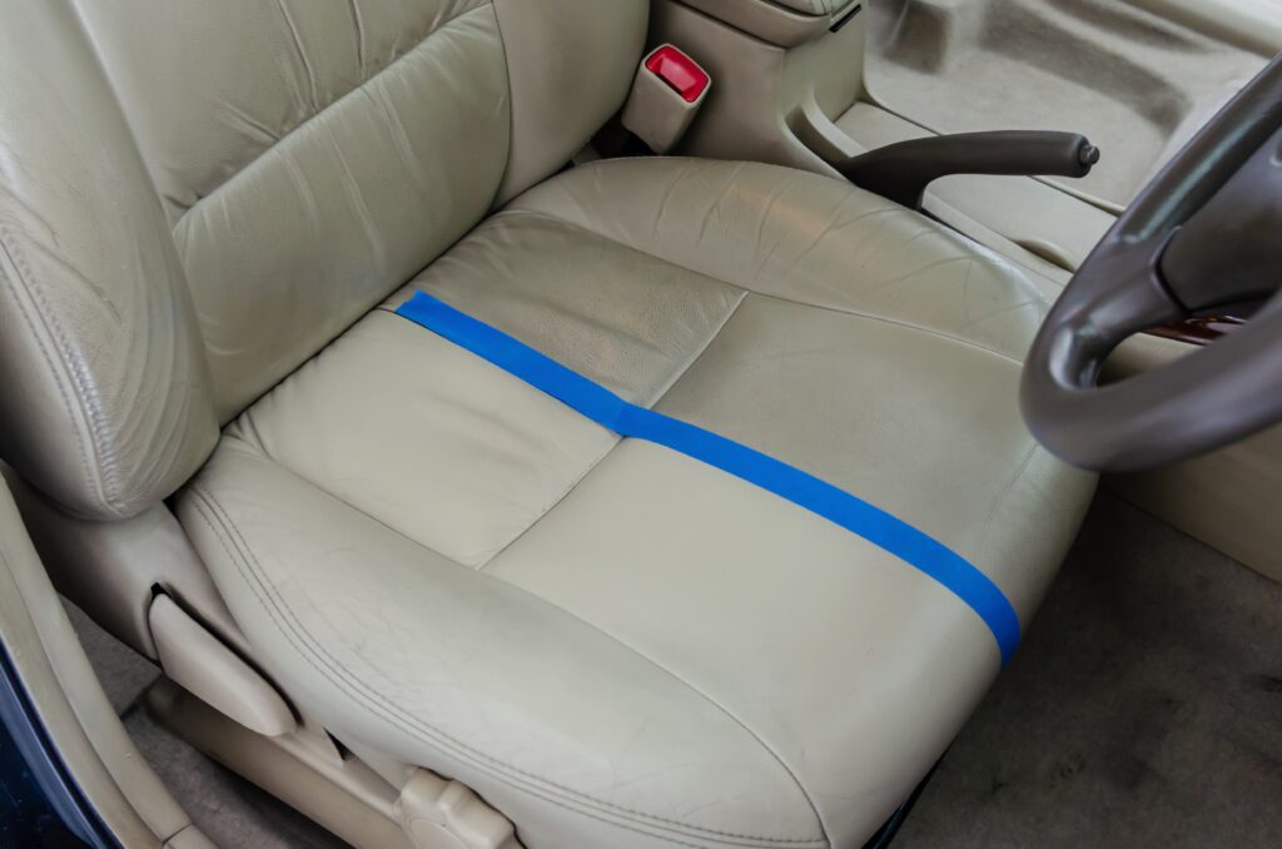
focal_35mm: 36
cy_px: 424
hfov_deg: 53.2
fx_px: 1279
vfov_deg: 36.7
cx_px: 641
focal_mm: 24
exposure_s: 1/60
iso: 560
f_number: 4
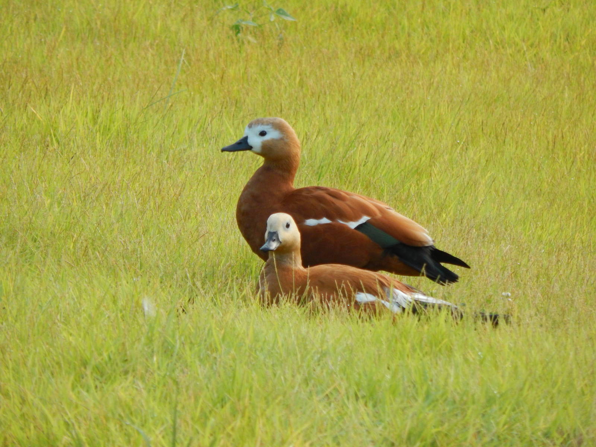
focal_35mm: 675
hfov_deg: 2.9
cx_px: 298
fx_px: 11622
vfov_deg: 2.2
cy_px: 224
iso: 400
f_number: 5.8
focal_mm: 120
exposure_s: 1/100
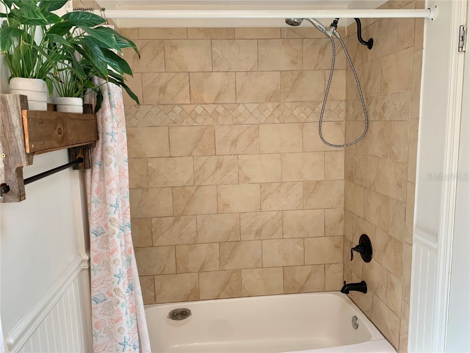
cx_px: 235
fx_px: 353
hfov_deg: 67.3
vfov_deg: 53.1
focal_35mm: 26
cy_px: 176
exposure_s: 1/94
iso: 100
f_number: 1.8
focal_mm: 4.25
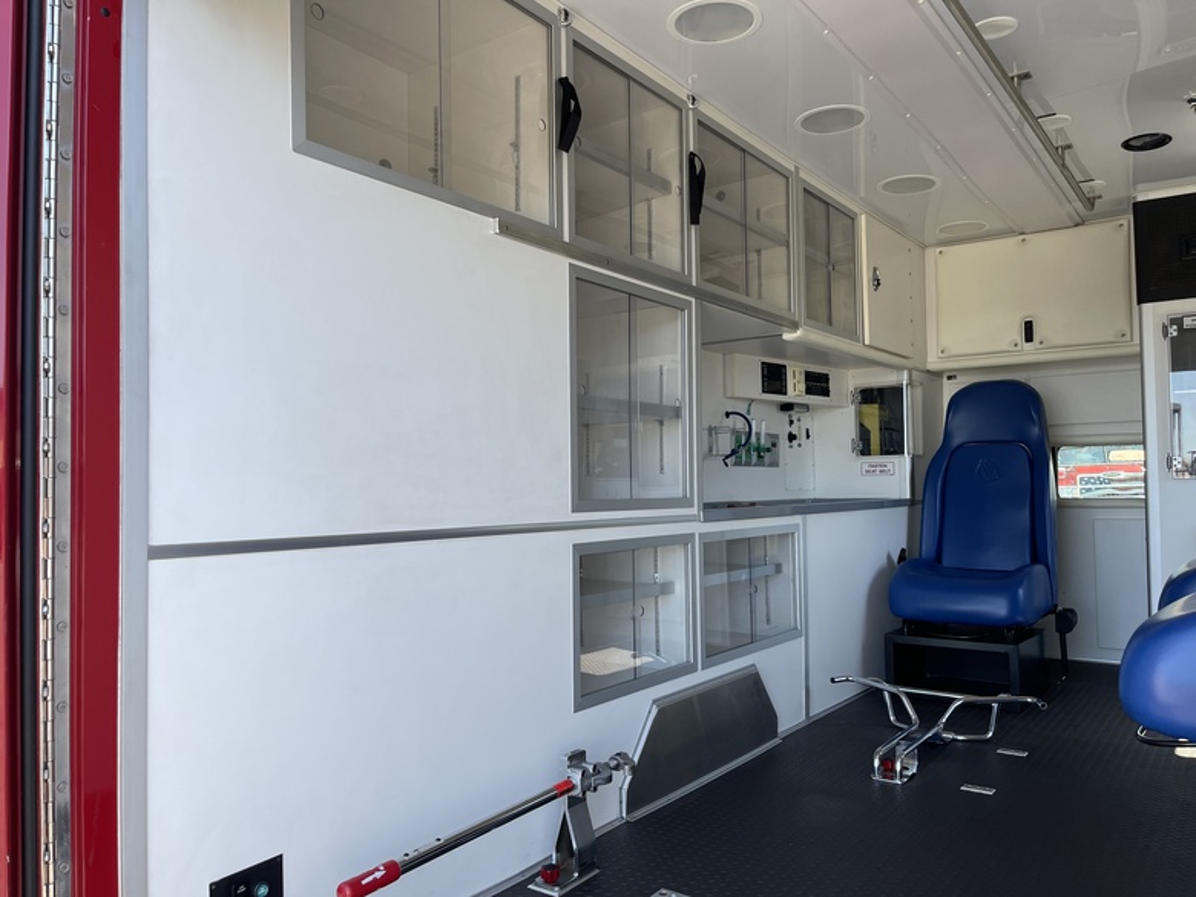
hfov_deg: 67.3
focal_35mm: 26
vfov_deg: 53.1
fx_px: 898
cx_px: 598
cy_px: 448
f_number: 1.6
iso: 32
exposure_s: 1/388
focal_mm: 5.1
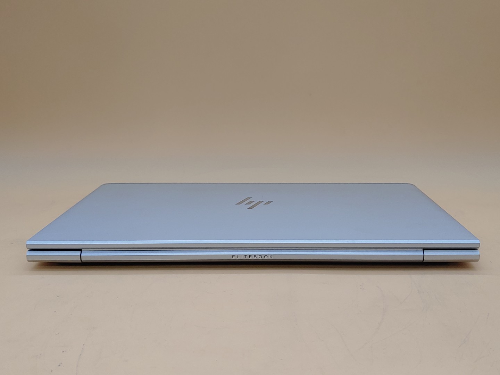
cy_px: 188
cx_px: 250
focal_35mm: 41
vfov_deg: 35.1
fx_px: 592
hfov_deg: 45.8
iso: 50
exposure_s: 1/152
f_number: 1.8
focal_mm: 4.36
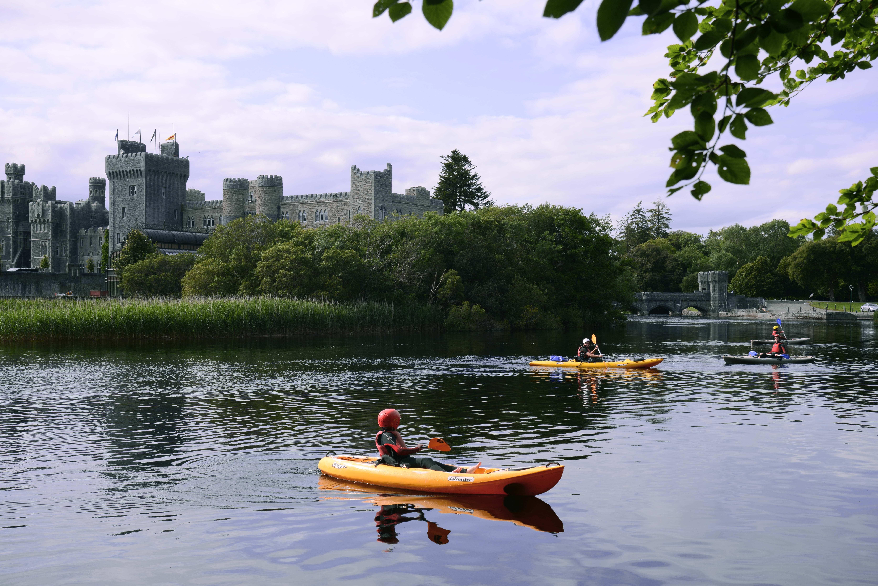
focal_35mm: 46
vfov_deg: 29.3
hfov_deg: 42.7
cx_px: 439
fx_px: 1122
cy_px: 293
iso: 250
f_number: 9
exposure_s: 1/400
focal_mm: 46
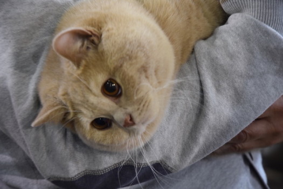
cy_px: 94
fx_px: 1238
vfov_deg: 8.7
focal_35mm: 158
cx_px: 142
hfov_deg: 13.0
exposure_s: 1/13
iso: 800
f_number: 6.3
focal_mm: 105
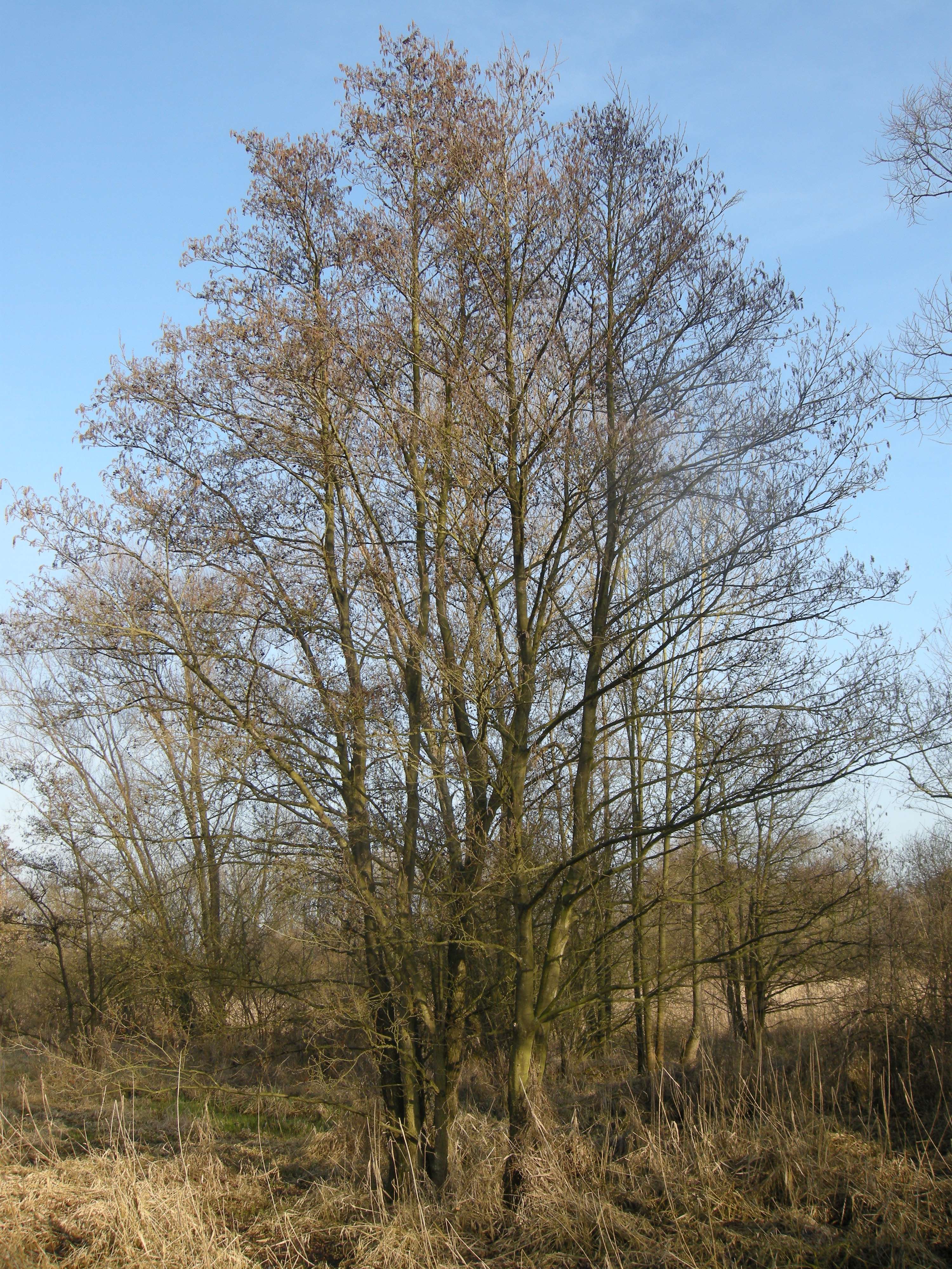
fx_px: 1283
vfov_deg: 52.6
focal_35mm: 35
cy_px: 634
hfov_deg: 40.7
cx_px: 476
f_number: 4.8
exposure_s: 1/138
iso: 64
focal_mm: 7.5
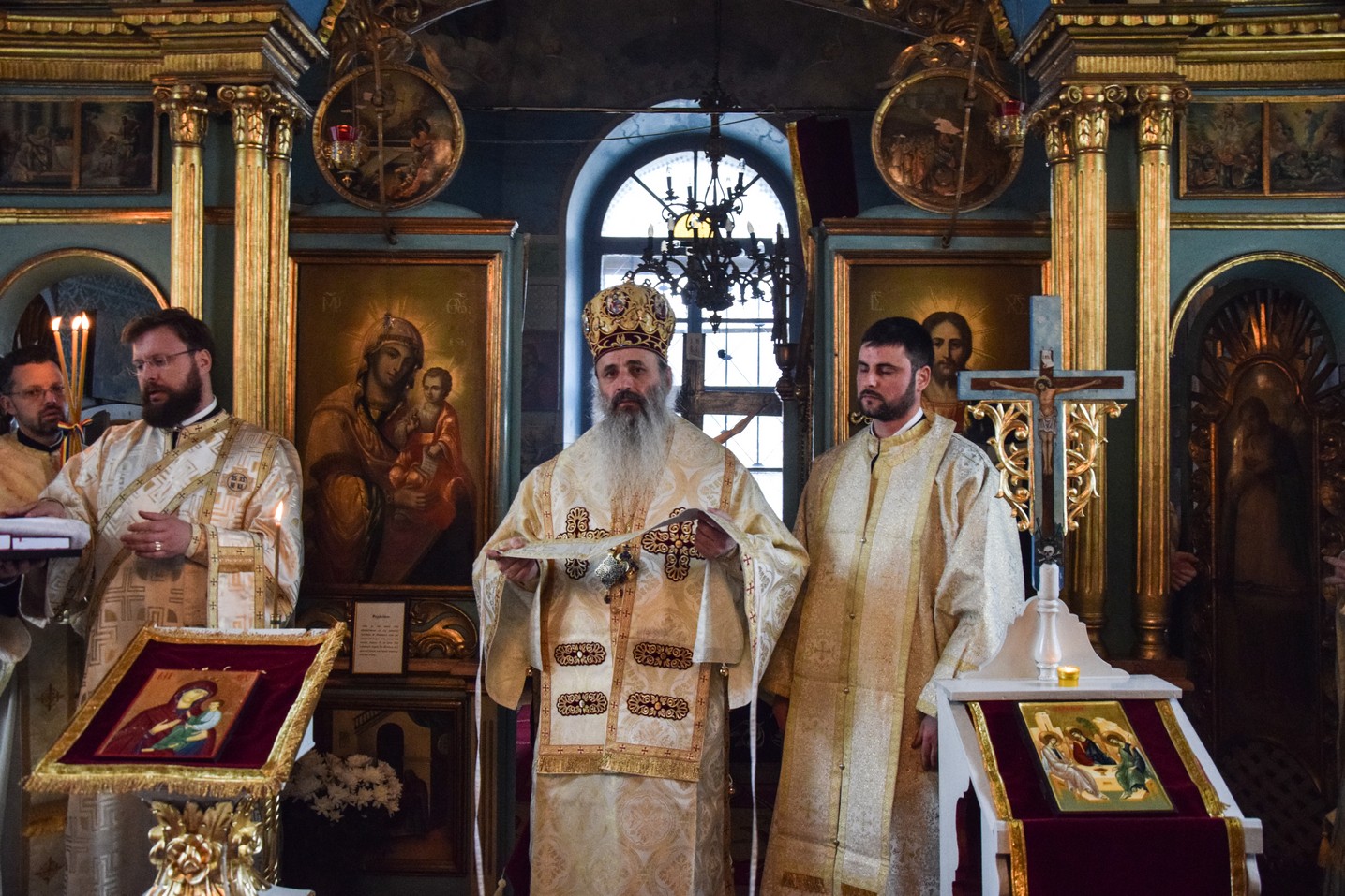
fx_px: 1233
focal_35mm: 33
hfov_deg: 57.2
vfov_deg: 40.0
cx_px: 672
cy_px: 448
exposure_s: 1/200
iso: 1600
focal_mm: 22
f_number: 3.8
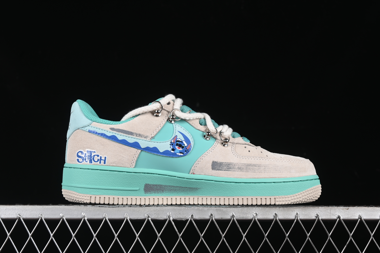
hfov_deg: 27.0
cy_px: 126
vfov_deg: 18.2
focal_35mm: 75
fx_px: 792
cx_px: 190
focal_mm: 50
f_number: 8
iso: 160
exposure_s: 1/80
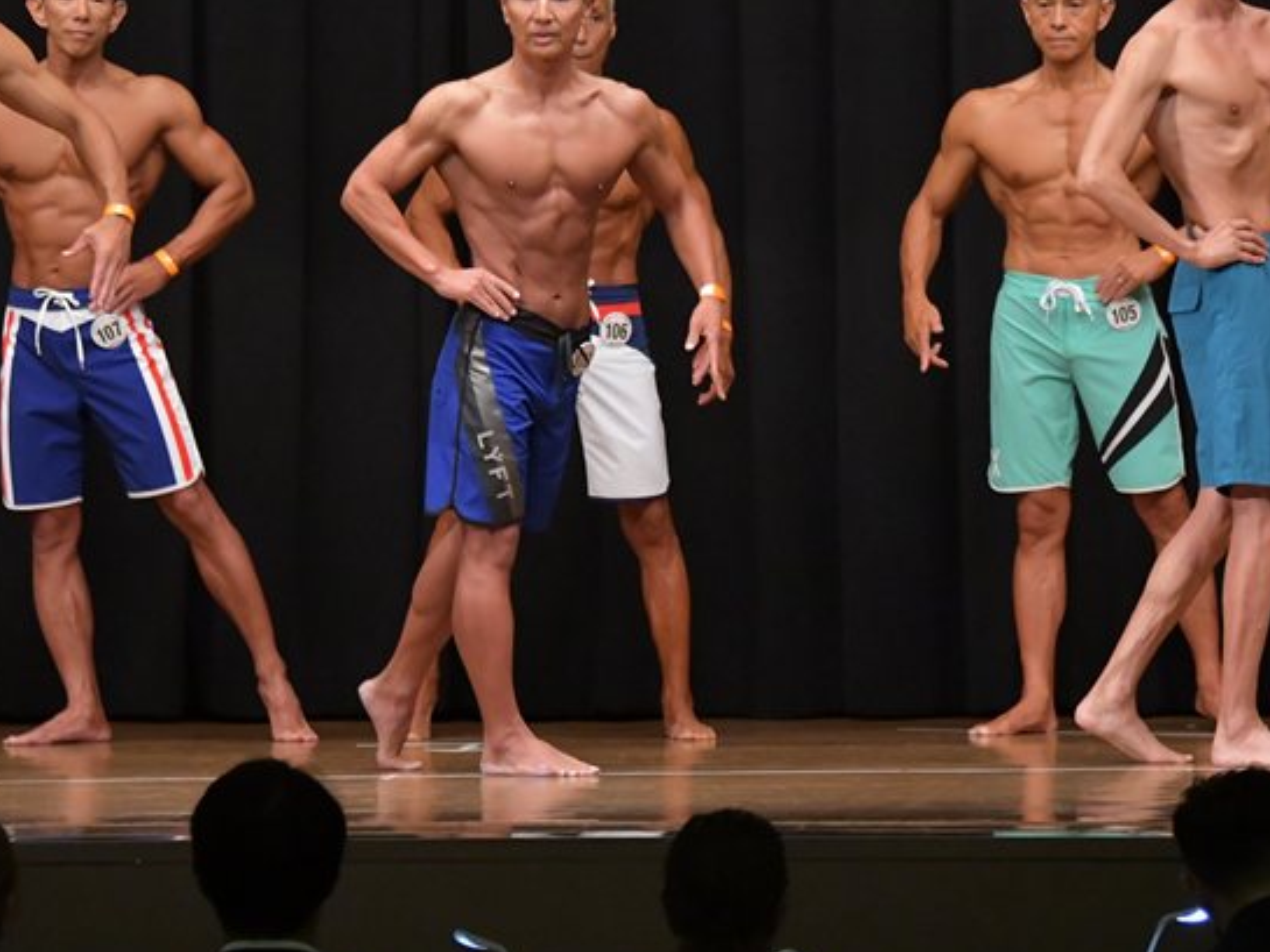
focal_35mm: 250
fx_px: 9174
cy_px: 391
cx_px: 849
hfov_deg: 7.9
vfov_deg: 5.9
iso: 6400
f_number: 5.6
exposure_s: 1/400
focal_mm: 122
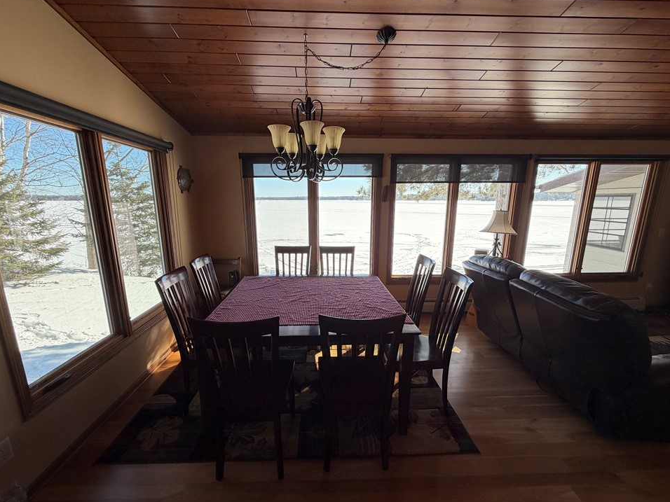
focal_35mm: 15
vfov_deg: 81.7
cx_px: 334
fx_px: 290
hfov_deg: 98.2
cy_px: 259
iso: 50
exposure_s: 1/188
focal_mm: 2.22
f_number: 2.2
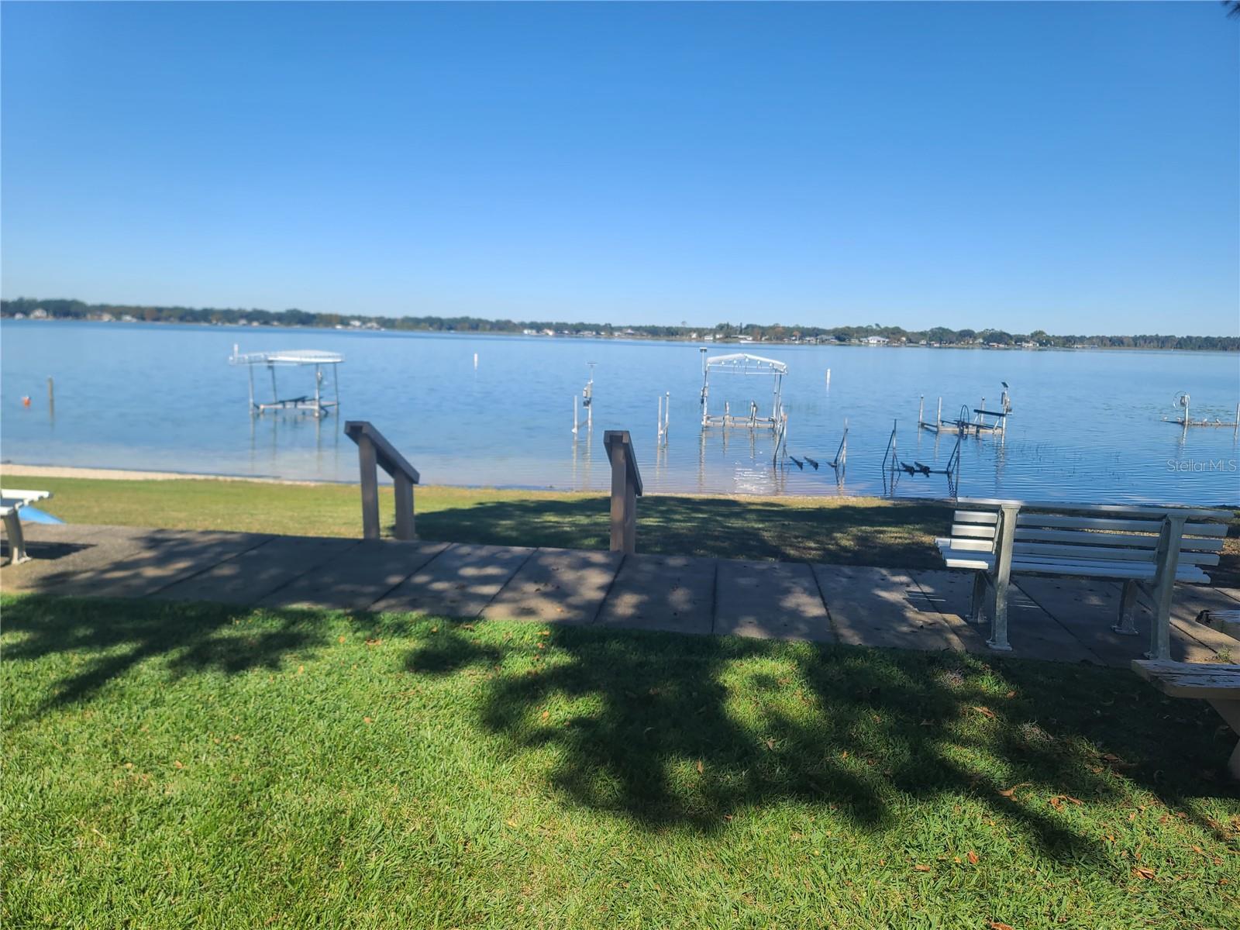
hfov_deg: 69.4
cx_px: 620
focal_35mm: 25
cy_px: 465
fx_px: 896
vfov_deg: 54.9
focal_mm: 7
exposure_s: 1/834
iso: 16
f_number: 1.8
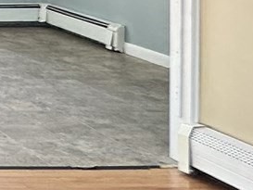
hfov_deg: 12.6
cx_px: -415
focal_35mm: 105
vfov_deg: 13.3
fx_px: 768
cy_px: -91
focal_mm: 2.22
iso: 160
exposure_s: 1/120
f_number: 2.2
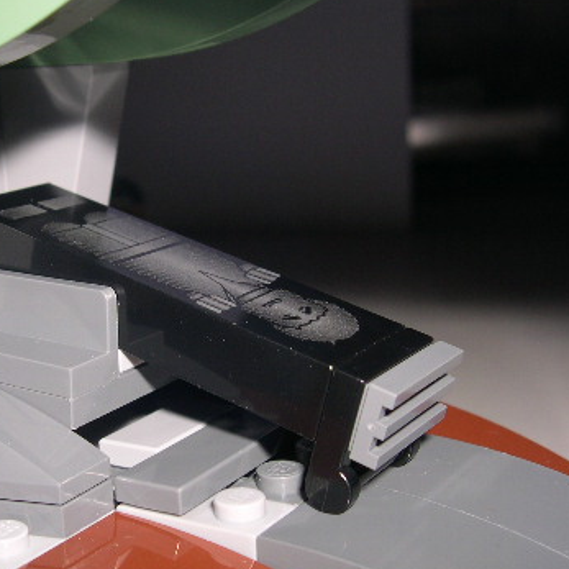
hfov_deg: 27.1
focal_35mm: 62
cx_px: 107
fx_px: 1153
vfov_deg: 27.7
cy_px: 305
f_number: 7.6
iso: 100
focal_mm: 8
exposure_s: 1/60
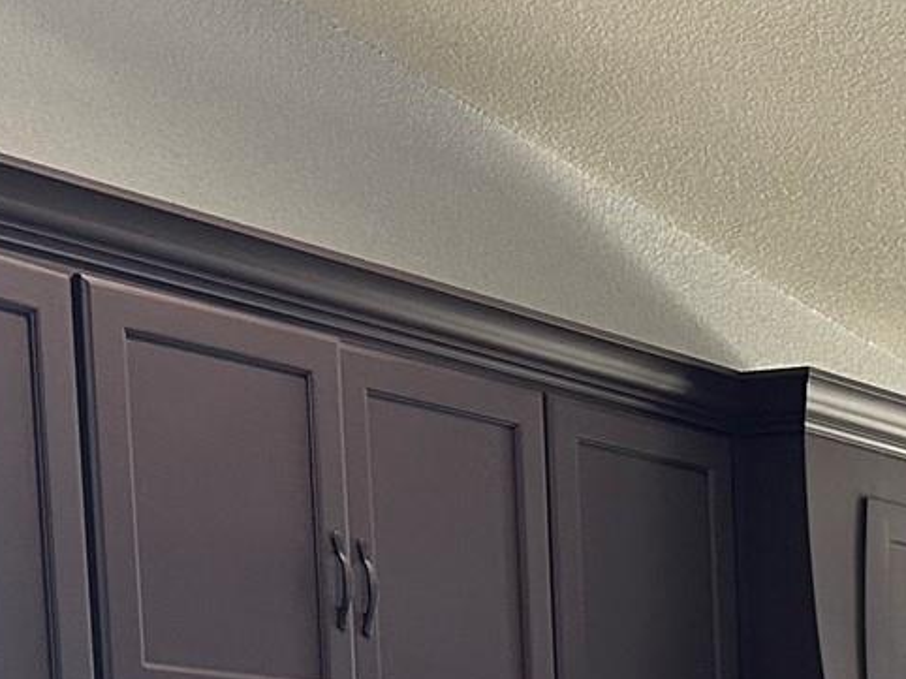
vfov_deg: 12.9
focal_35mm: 102
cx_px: 1538
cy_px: 1305
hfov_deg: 16.6
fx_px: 2668
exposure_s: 1/60
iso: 160
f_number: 1.78
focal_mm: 6.86
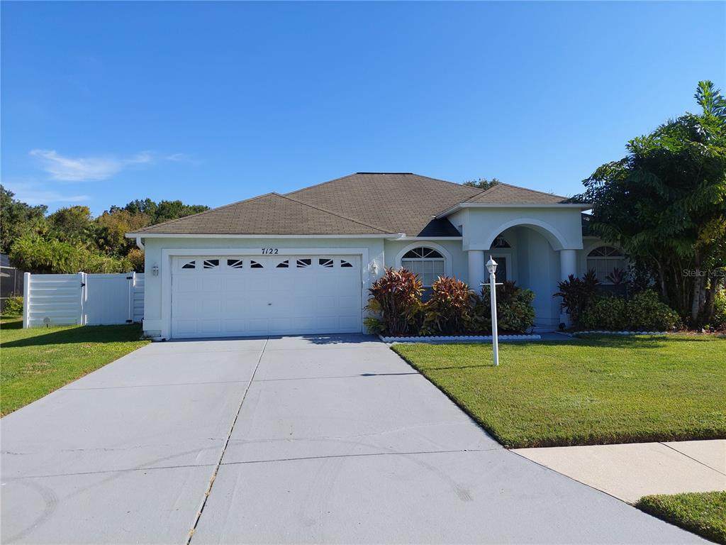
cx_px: 363
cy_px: 272
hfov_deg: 71.6
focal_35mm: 24
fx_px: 503
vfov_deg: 56.8
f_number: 1.8
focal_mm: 5.23
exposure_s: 1/1527
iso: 40
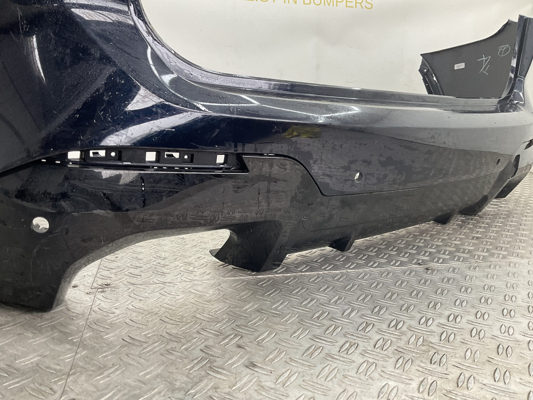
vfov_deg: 48.2
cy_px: 200
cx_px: 266
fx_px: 447
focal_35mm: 29
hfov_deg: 61.7
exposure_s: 1/100
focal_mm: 3
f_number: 1.8
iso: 50
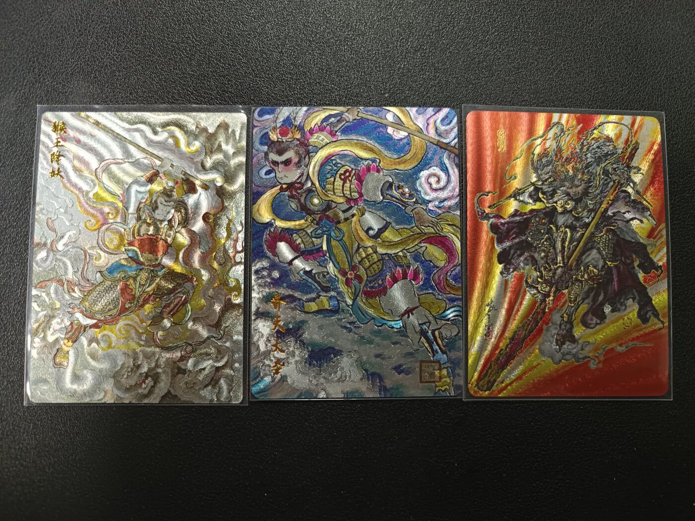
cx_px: 348
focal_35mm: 24
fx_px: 482
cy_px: 260
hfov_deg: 71.6
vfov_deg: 56.8
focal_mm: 5.31
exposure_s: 1/50
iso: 1119
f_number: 1.7
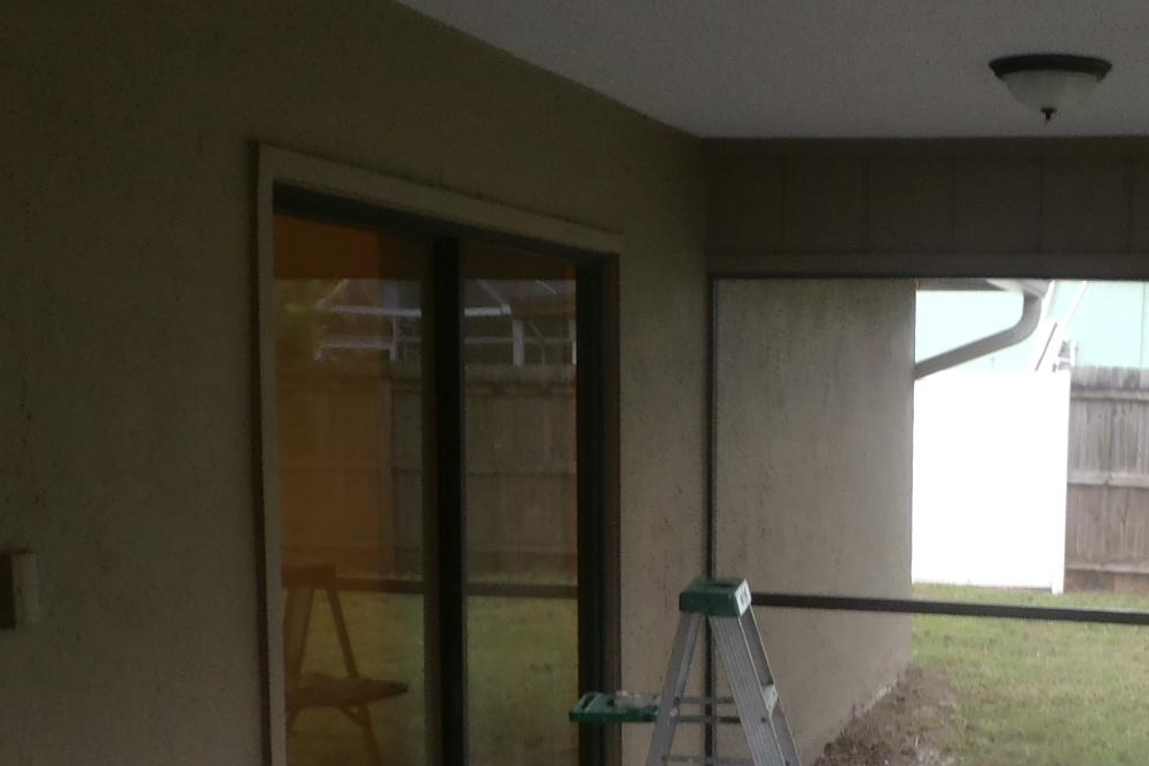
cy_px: 542
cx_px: 910
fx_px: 1628
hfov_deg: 37.6
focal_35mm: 51
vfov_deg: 26.3
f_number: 3
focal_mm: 4.2
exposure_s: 1/80
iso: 80
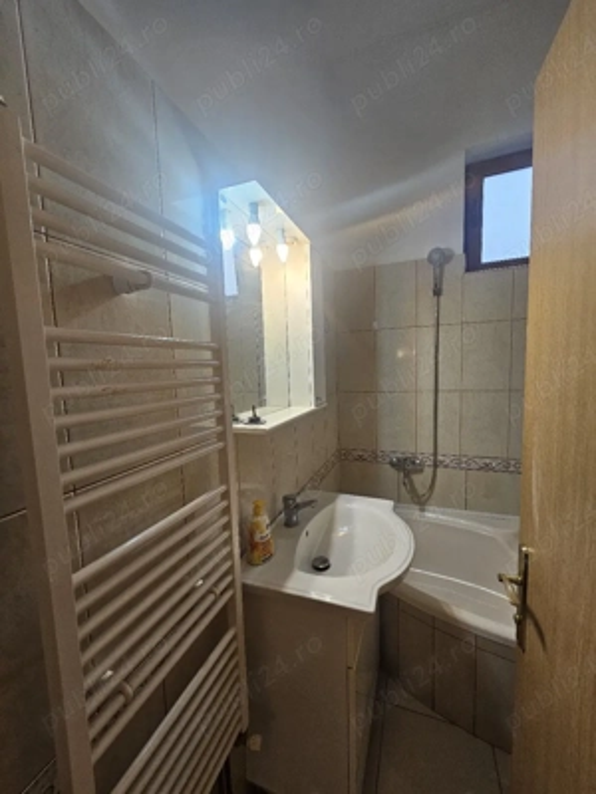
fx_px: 298
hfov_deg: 89.9
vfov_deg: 106.2
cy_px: 397
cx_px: 298
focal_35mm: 13
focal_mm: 2.2
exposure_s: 1/50.3
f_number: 2.2
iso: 80
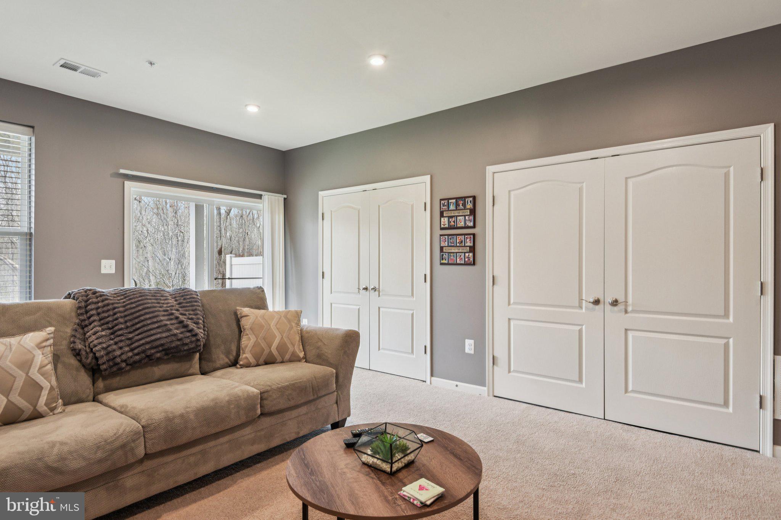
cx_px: 390
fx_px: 412
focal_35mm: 19
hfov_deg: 86.9
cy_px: 260
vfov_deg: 64.5
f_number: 8
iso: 400
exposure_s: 1/40
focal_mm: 19
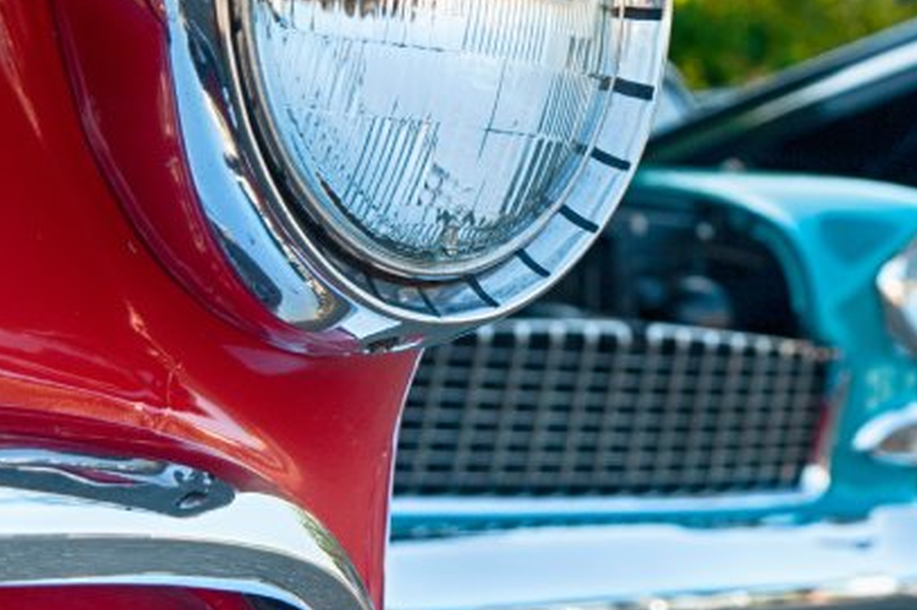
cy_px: 195
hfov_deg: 15.7
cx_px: 937
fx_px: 3258
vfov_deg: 10.7
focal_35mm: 128
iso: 800
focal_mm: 52
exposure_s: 1/640
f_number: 8
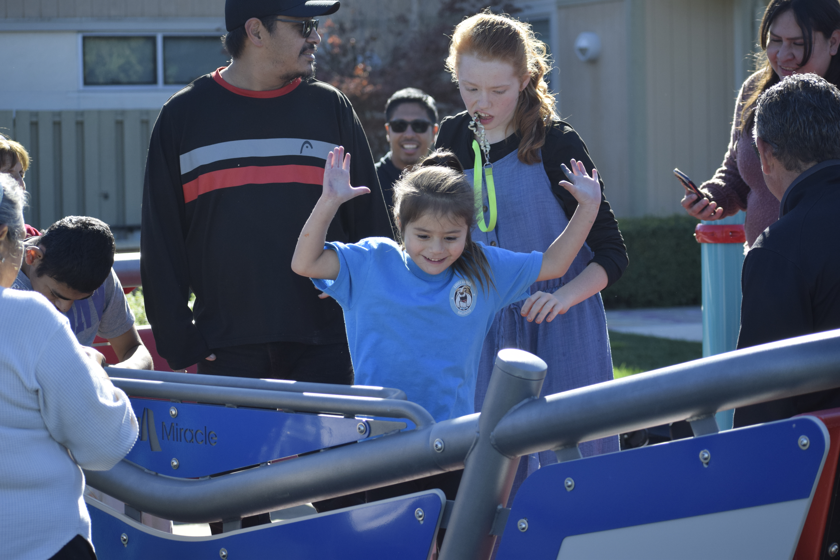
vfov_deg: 12.7
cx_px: 420
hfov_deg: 18.9
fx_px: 2520
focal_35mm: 108
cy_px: 280
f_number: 5
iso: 400
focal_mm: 72
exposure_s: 1/1250
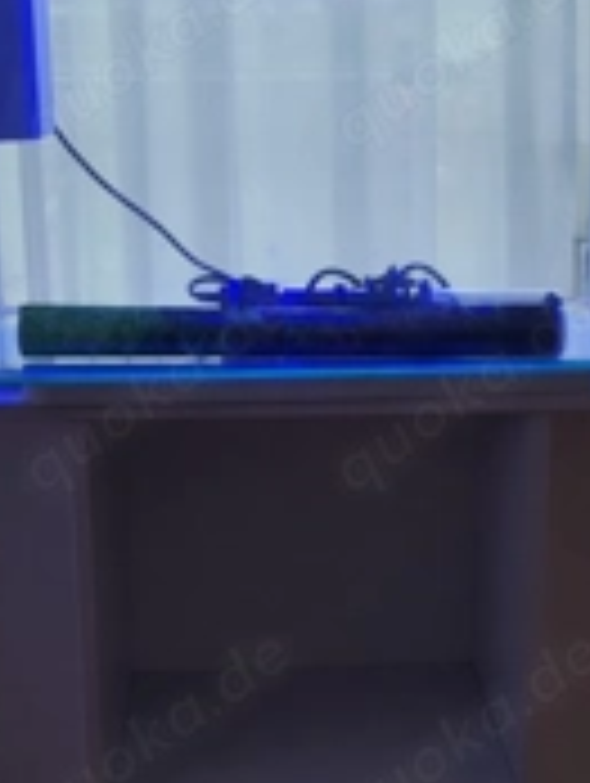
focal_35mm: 62
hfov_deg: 23.7
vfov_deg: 31.1
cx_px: 320
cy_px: 459
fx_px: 1406
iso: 125
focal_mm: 5.52
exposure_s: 1/50
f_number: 1.95
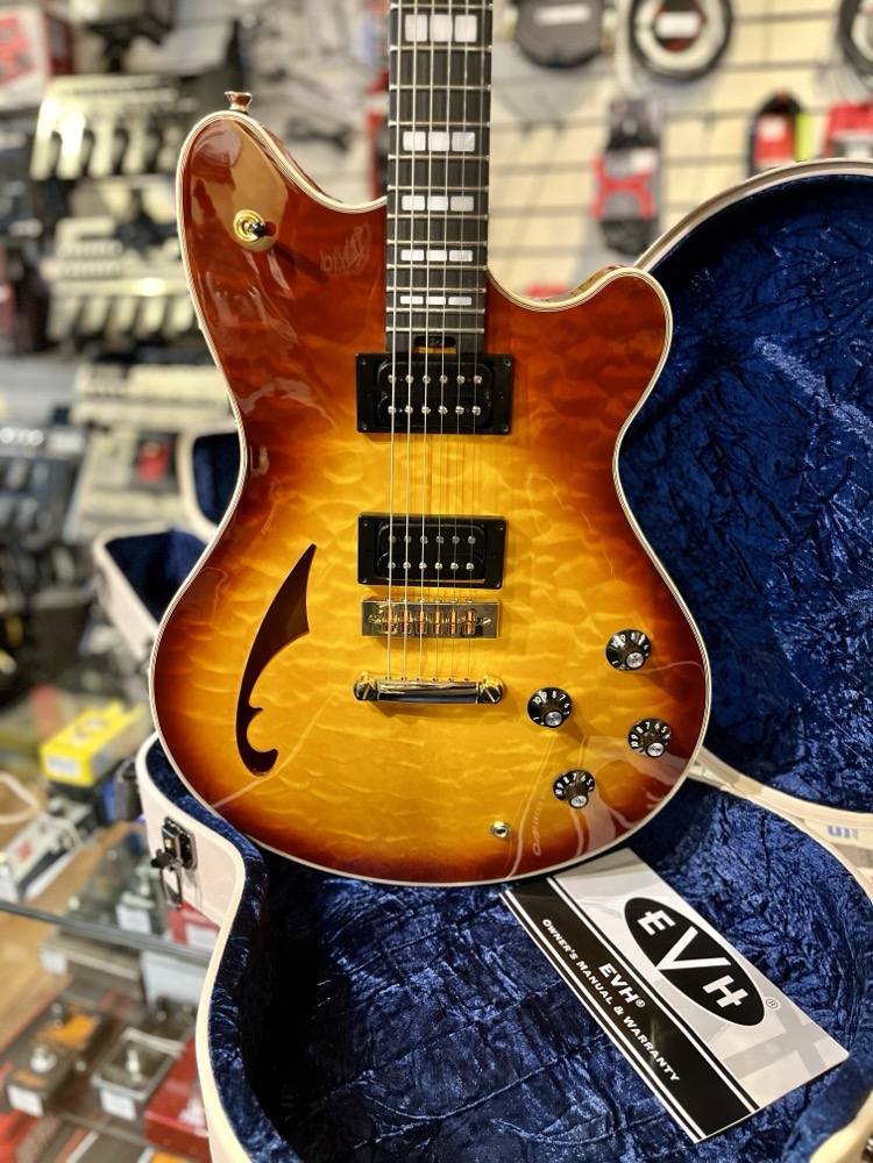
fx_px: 874
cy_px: 582
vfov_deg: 67.3
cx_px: 436
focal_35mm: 26
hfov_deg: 53.1
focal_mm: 5.1
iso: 400
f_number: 1.6
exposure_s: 1/60
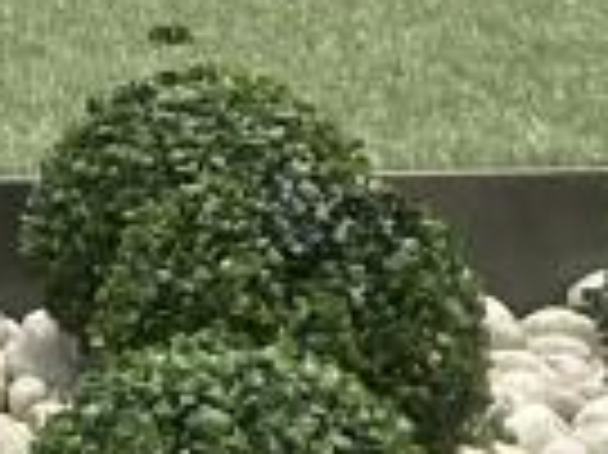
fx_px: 3738
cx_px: -1072
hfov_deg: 8.2
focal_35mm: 213
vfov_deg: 6.9
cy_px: -207
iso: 200
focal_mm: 3.99
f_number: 1.8
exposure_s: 1/50
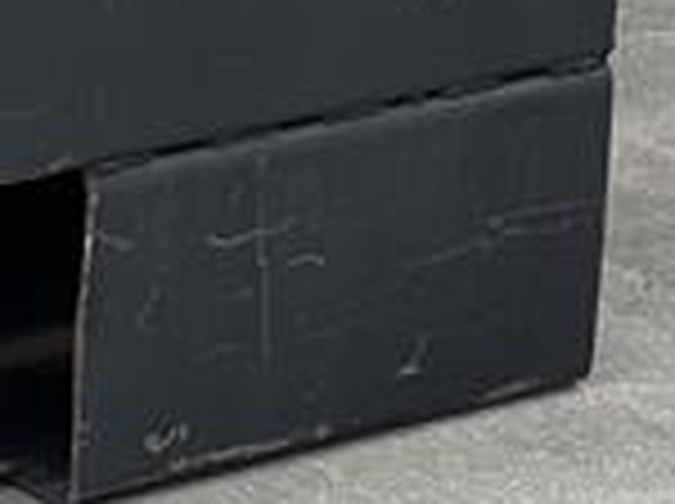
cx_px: -684
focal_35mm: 342
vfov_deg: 4.3
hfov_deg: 5.7
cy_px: -328
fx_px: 6658
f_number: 2.2
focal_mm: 7.5
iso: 20
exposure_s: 1/316
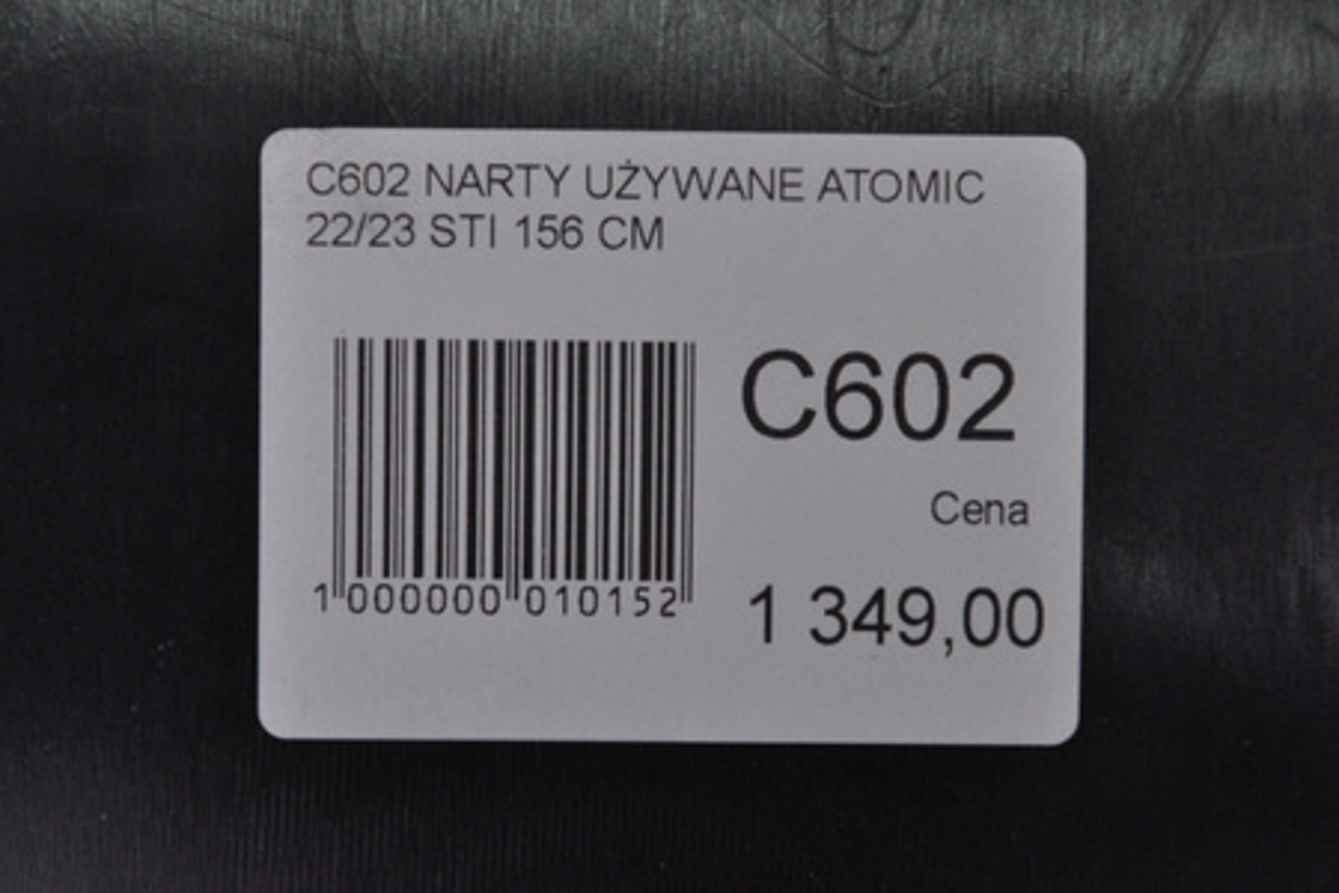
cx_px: 670
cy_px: 446
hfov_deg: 13.0
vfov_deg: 8.7
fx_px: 5858
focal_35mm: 158
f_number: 8
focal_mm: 105
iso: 3200
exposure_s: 1/125
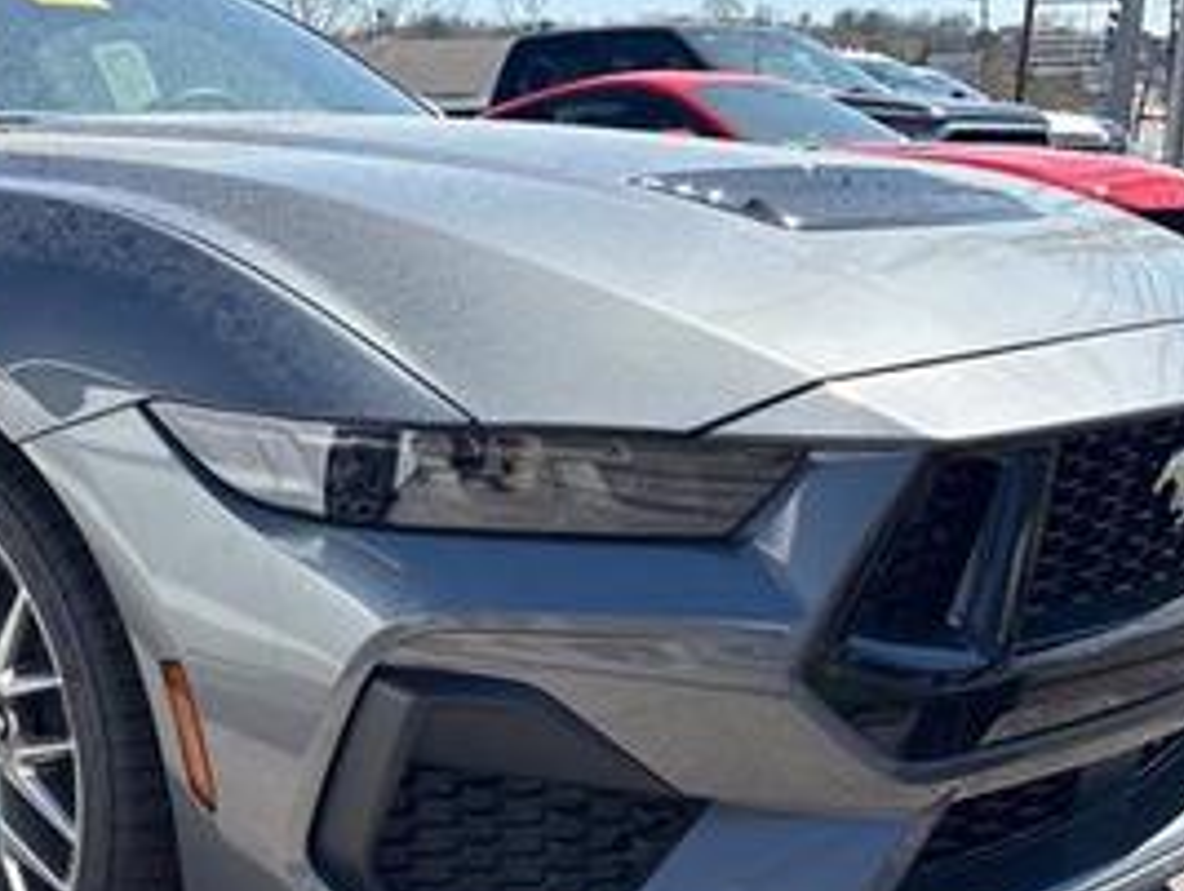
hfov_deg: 37.7
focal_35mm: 49
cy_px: 581
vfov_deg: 29.6
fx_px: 1678
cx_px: 275
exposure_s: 1/1901
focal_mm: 5.96
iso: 50
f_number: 1.6
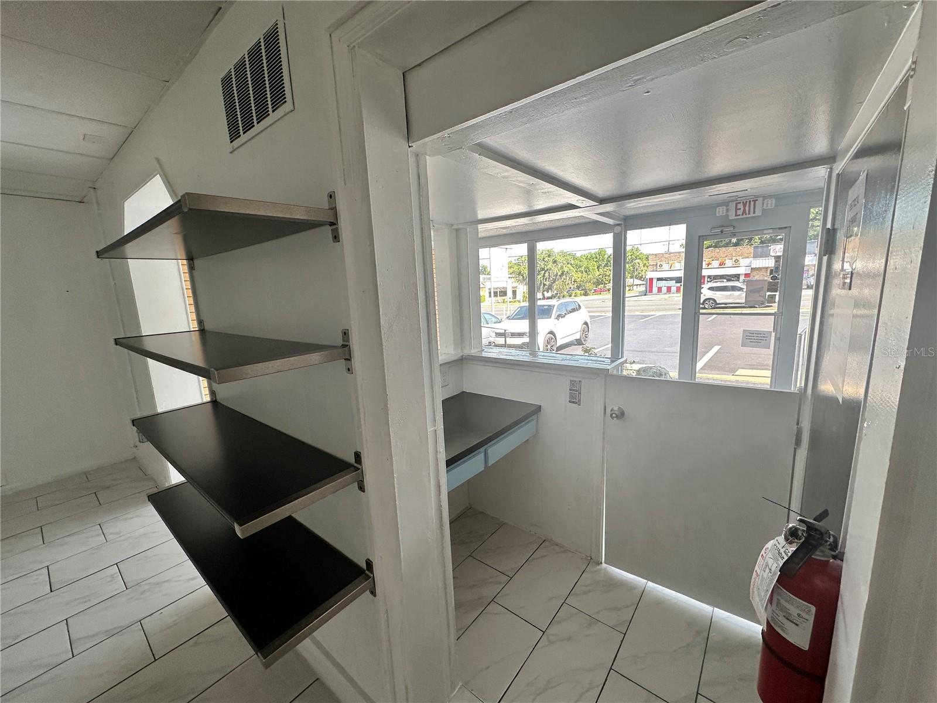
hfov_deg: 102.1
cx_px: 468
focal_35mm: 14
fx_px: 379
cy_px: 352
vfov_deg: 85.7
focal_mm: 2.22
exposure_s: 1/99
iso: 40
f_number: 2.2
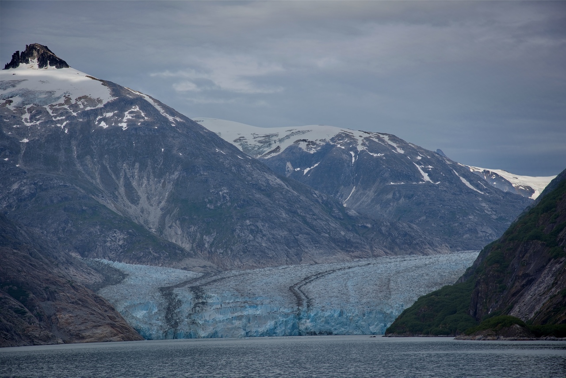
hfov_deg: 19.5
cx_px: 283
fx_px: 1651
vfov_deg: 13.0
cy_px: 189
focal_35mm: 105
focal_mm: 105
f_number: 8
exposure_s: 1/250
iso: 100
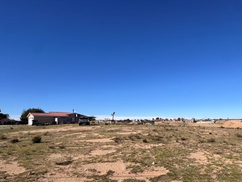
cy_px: 121
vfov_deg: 57.6
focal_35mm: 23
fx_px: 161
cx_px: 148
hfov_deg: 73.0
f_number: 2.2
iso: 50
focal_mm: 2.22
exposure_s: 1/3390
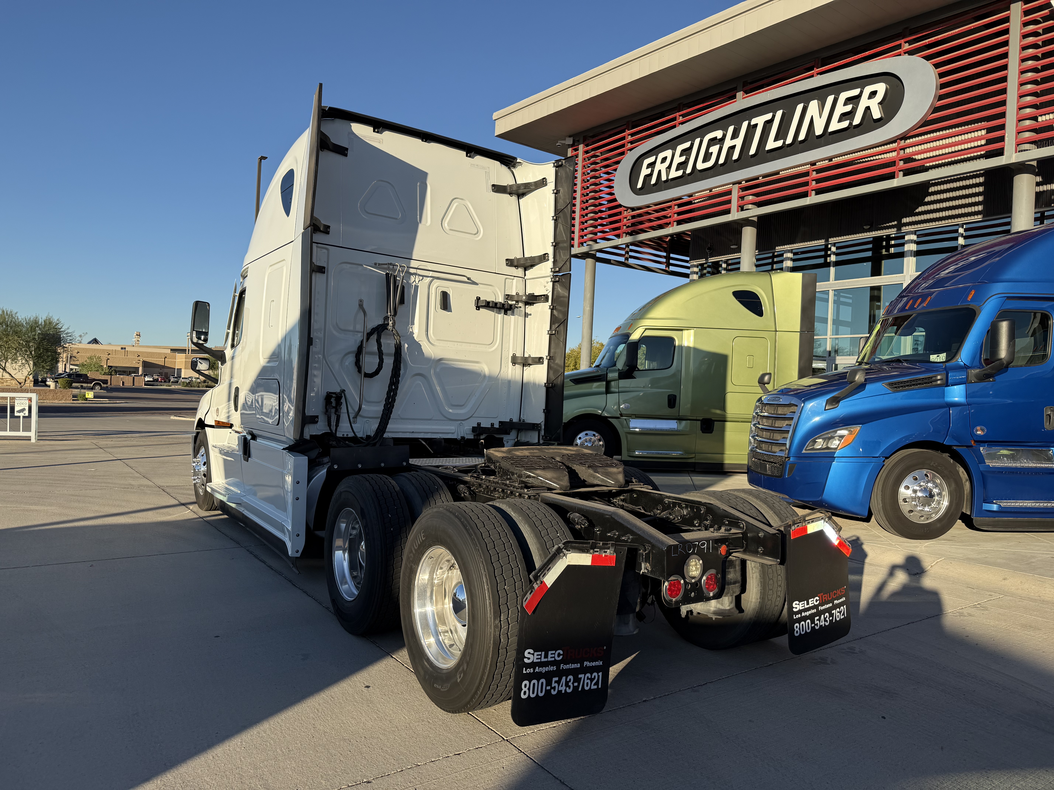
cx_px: 527
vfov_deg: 56.8
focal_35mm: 24
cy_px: 395
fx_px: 731
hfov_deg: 71.6
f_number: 1.78
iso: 80
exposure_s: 1/3279
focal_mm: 6.76
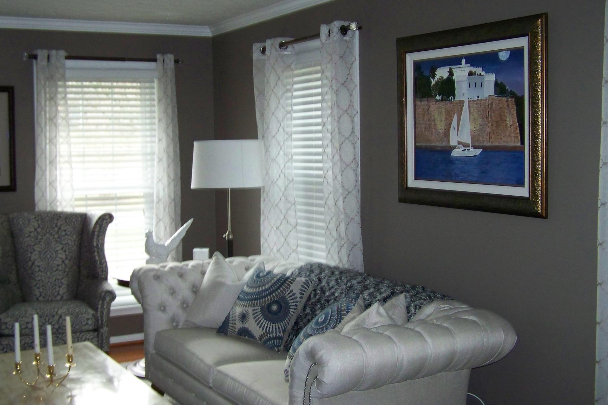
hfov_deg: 43.6
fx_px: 760
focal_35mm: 45
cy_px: 188
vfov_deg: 29.9
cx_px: 281
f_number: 2.8
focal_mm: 6.3
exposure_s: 1/40
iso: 200
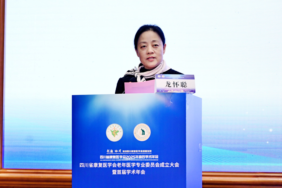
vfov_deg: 10.1
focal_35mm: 136
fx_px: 1065
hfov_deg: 15.1
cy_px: 94
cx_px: 141
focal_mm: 91
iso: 1600
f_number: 4
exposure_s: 1/160
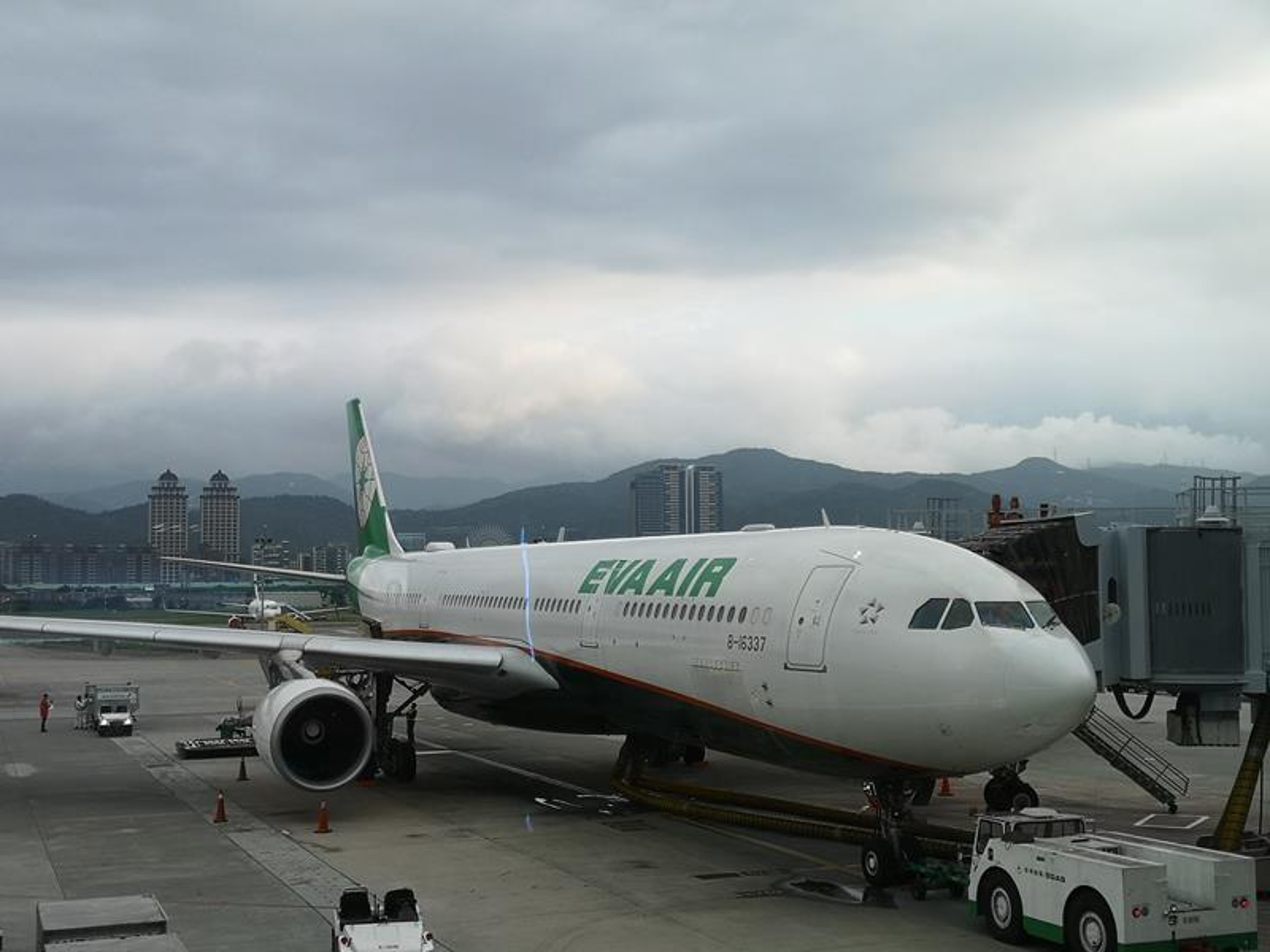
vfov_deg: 32.9
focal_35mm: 44
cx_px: 635
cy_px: 476
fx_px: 1614
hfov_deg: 42.9
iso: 50
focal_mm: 3.95
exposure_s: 1/275
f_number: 1.8
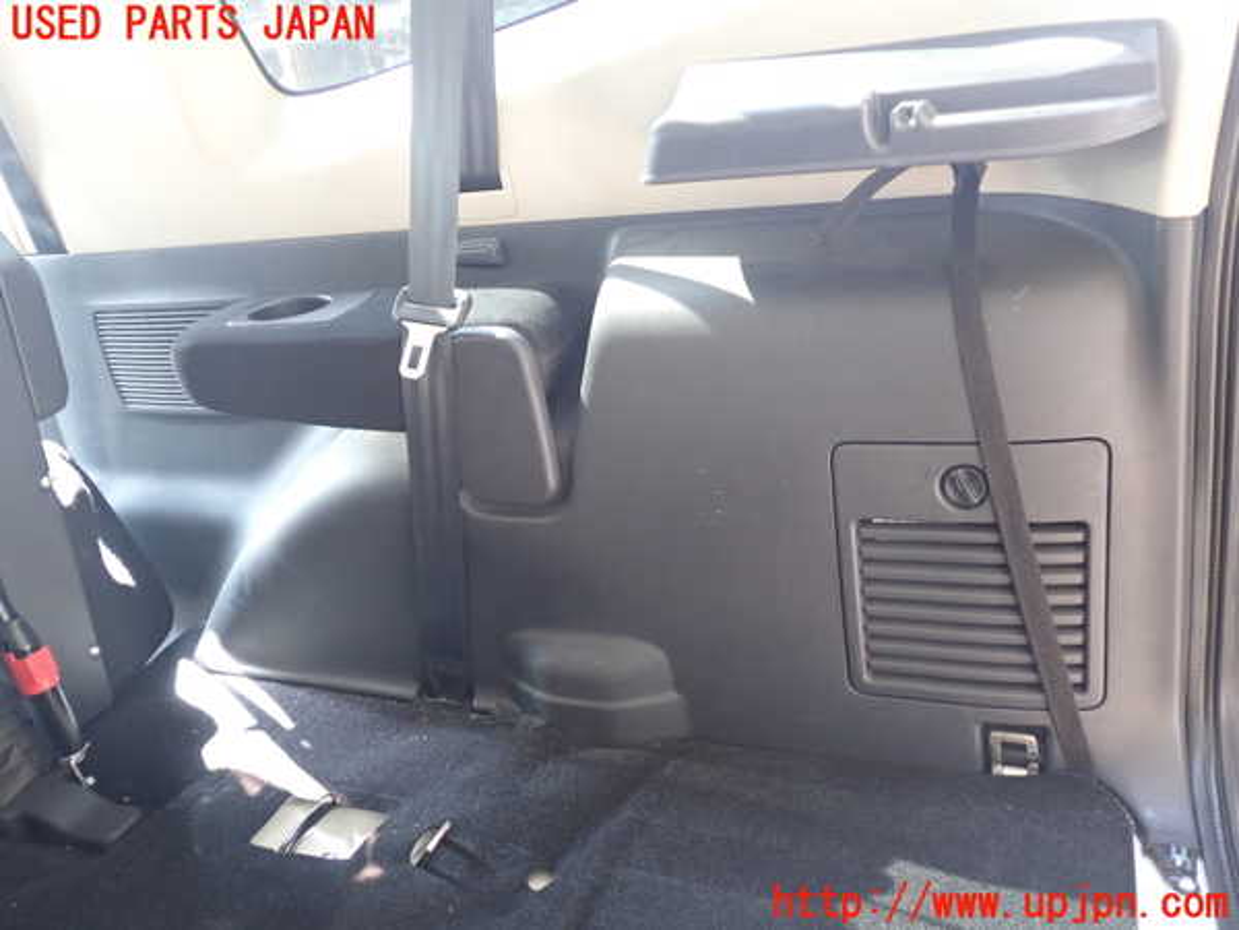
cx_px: 620
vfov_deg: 46.8
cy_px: 465
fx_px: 1074
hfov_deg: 60.0
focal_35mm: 30
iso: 250
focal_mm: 5.4
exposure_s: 1/30
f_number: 2.3
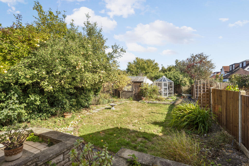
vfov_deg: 70.3
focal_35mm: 17
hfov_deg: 93.3
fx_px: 117
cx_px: 124
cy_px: 83
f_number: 8
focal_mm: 17
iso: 200
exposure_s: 1/200
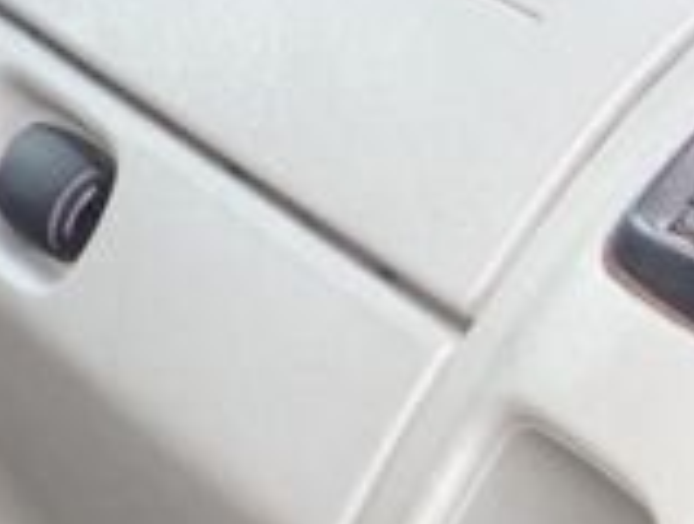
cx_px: -1523
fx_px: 3476
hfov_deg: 8.9
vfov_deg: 8.2
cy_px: -517
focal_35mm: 173
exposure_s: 1/200
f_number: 2
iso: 125
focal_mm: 10.4
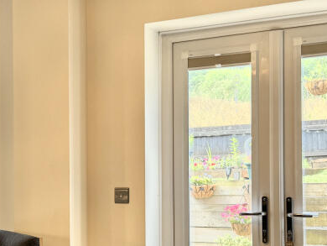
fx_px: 595
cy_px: 181
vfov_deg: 23.1
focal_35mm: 63
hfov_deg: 30.2
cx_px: 81
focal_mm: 6.76
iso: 80
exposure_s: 1/100
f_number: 1.78
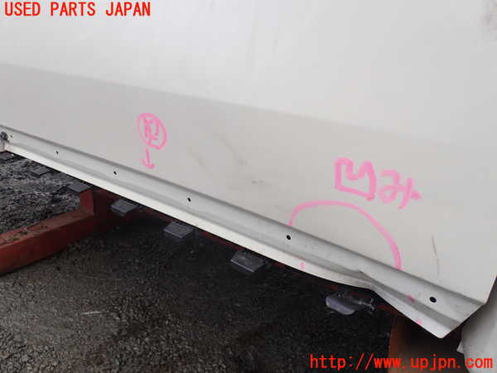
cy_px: 186
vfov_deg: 46.8
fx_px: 431
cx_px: 248
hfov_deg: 60.0
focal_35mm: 30
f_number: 3.2
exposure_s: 1/320
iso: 100
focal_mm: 5.4
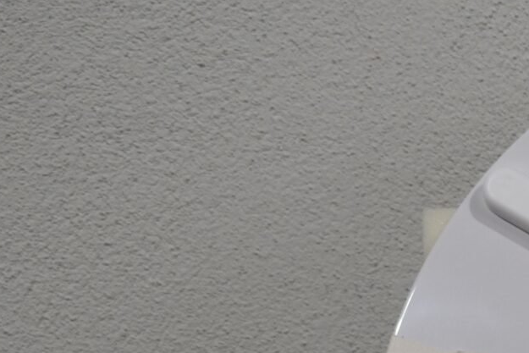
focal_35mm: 178
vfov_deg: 7.5
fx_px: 2617
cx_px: 841
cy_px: 609
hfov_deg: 11.0
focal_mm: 29
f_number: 5.6
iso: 200
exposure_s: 1/125
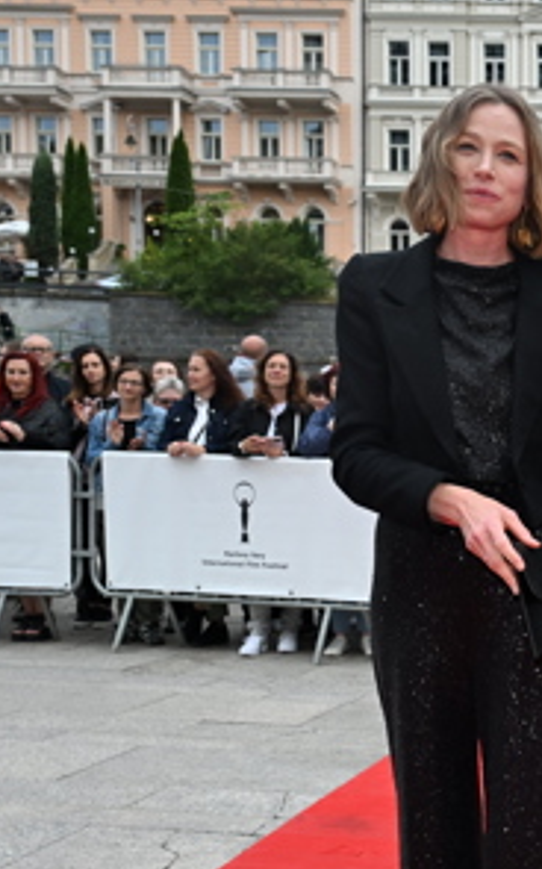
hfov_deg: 18.7
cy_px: 545
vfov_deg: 32.8
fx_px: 1467
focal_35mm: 62
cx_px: 786
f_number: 5.6
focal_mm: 26
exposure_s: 1/250
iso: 800
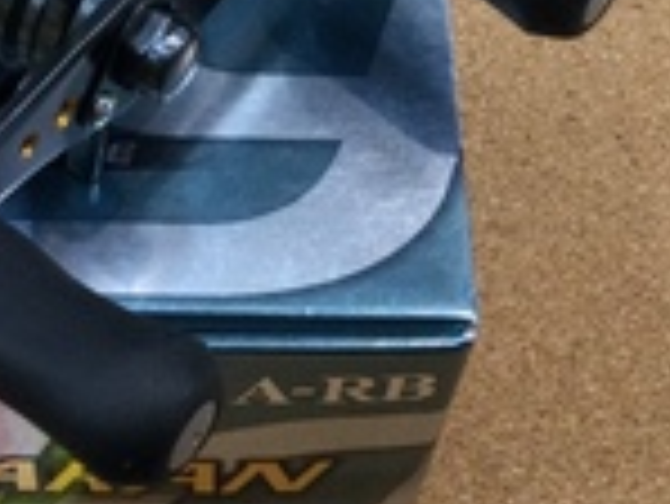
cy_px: 292
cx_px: -31
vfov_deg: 11.9
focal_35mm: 125
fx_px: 2421
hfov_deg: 15.4
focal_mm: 3.3
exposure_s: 1/30
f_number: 2.4
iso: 32
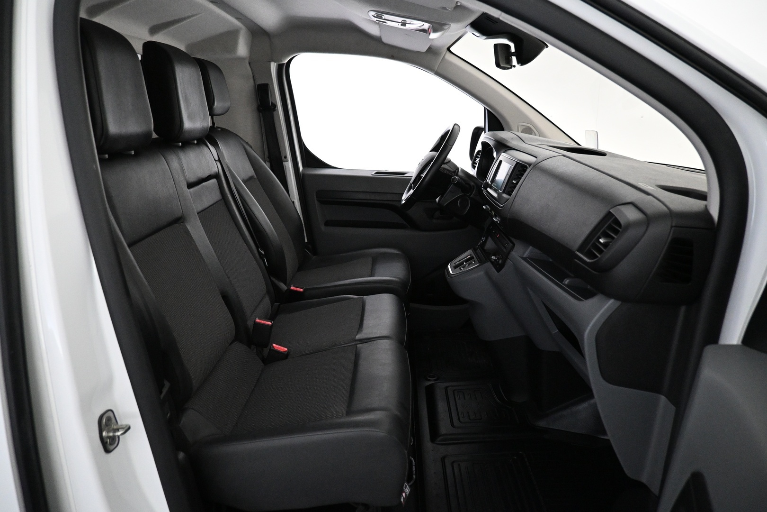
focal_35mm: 24
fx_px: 511
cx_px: 384
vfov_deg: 53.1
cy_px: 256
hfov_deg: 73.7
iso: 4000
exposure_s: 1/125
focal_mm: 16
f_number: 3.5
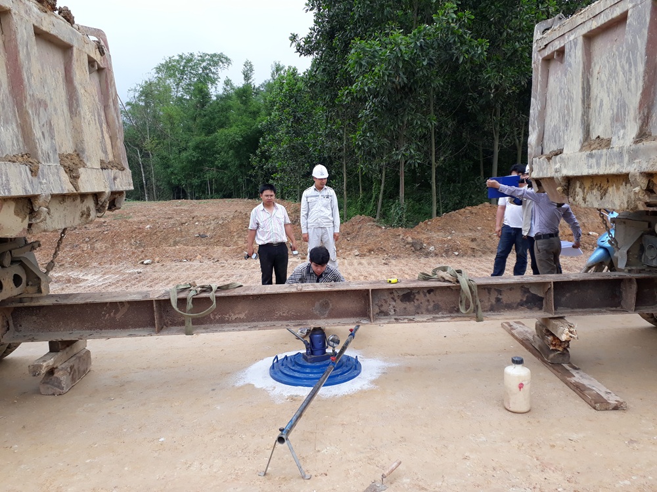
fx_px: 512
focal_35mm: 27
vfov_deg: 51.4
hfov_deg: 65.3
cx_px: 328
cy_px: 246
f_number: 1.9
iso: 40
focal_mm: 3.6
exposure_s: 1/149
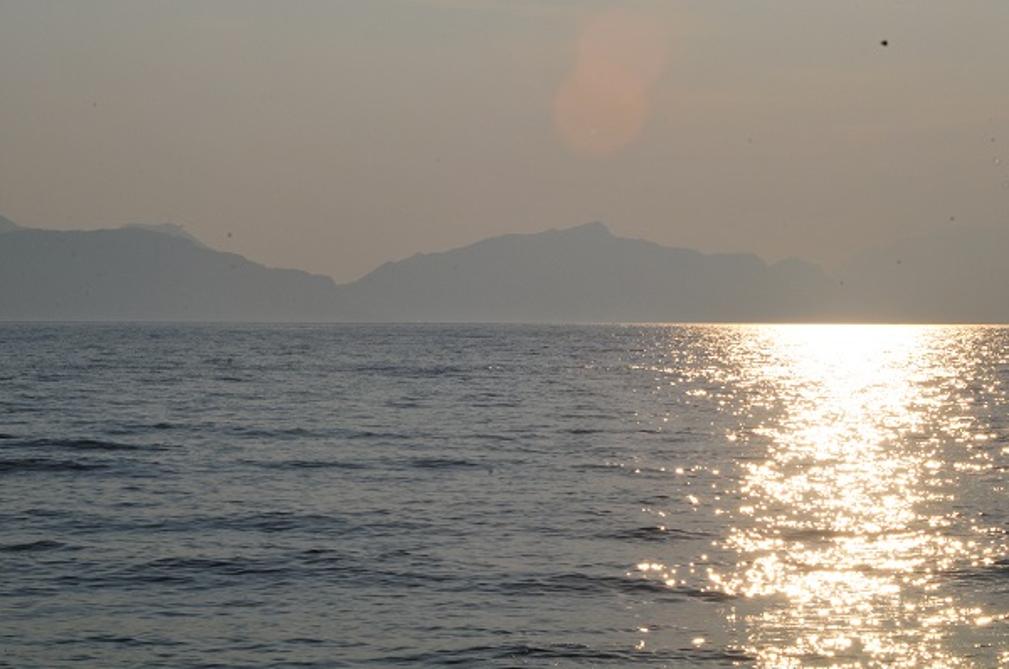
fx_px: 2938
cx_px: 504
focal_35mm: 105
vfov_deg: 13.0
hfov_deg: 19.5
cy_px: 334
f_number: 25
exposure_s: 1/800
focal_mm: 70
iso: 500
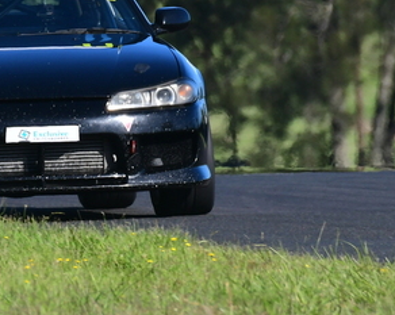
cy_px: 22
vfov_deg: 0.8
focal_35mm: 1930
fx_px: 22540
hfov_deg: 1.0
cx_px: -20
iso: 500
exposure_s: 1/640
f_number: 11
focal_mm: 500
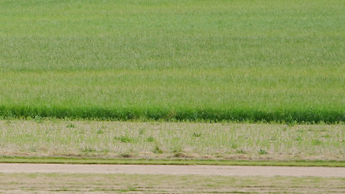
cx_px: -63
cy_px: -91
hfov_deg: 3.6
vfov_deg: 2.0
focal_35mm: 598
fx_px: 5472
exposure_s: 1/400
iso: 160
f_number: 4.5
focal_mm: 100
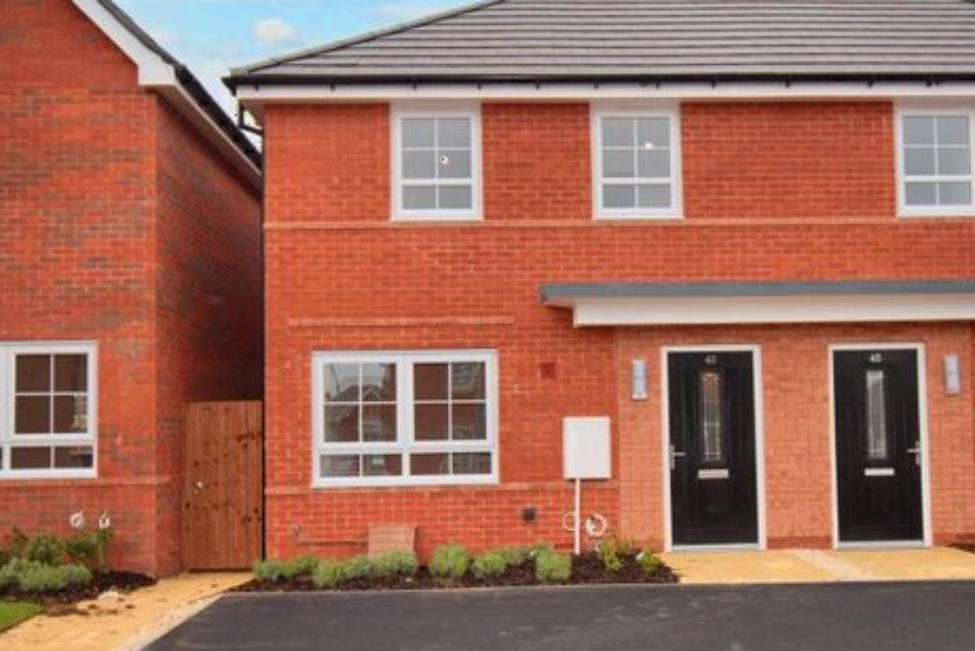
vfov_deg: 32.6
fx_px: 1111
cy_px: 375
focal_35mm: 41
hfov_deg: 47.2
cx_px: 565
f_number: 5.6
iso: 100
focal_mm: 18
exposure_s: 1/125
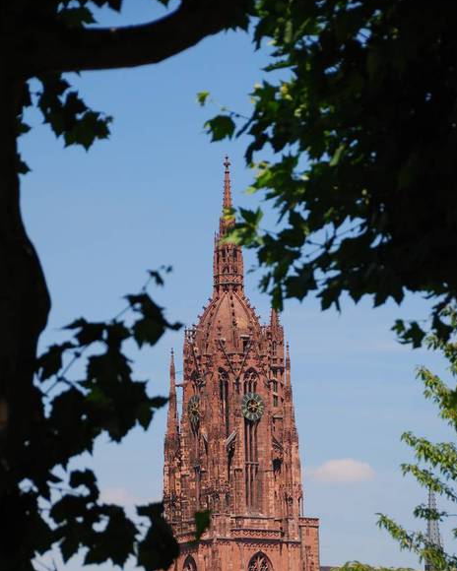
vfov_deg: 10.8
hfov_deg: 8.7
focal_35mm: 179
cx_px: 229
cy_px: 322
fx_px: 3019
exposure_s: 1/500
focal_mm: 105
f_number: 5.6
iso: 100
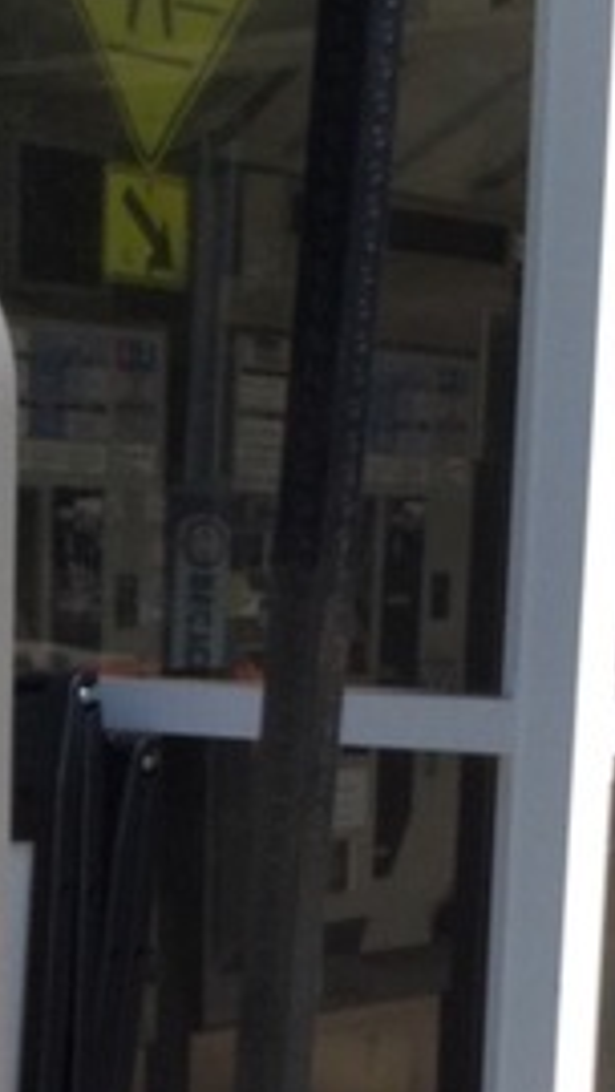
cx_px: -109
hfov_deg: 11.9
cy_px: 1213
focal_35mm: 100
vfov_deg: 20.3
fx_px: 2897
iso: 25
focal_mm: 3.3
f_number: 2.4
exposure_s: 1/823
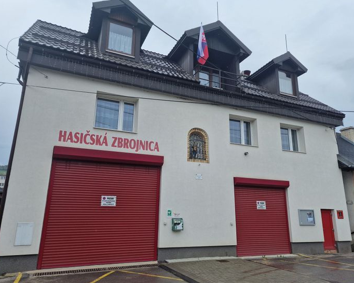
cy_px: 144
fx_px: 262
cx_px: 174
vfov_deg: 56.8
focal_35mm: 25
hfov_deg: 68.1
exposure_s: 1/1020
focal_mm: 6.4
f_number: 1.8
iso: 50
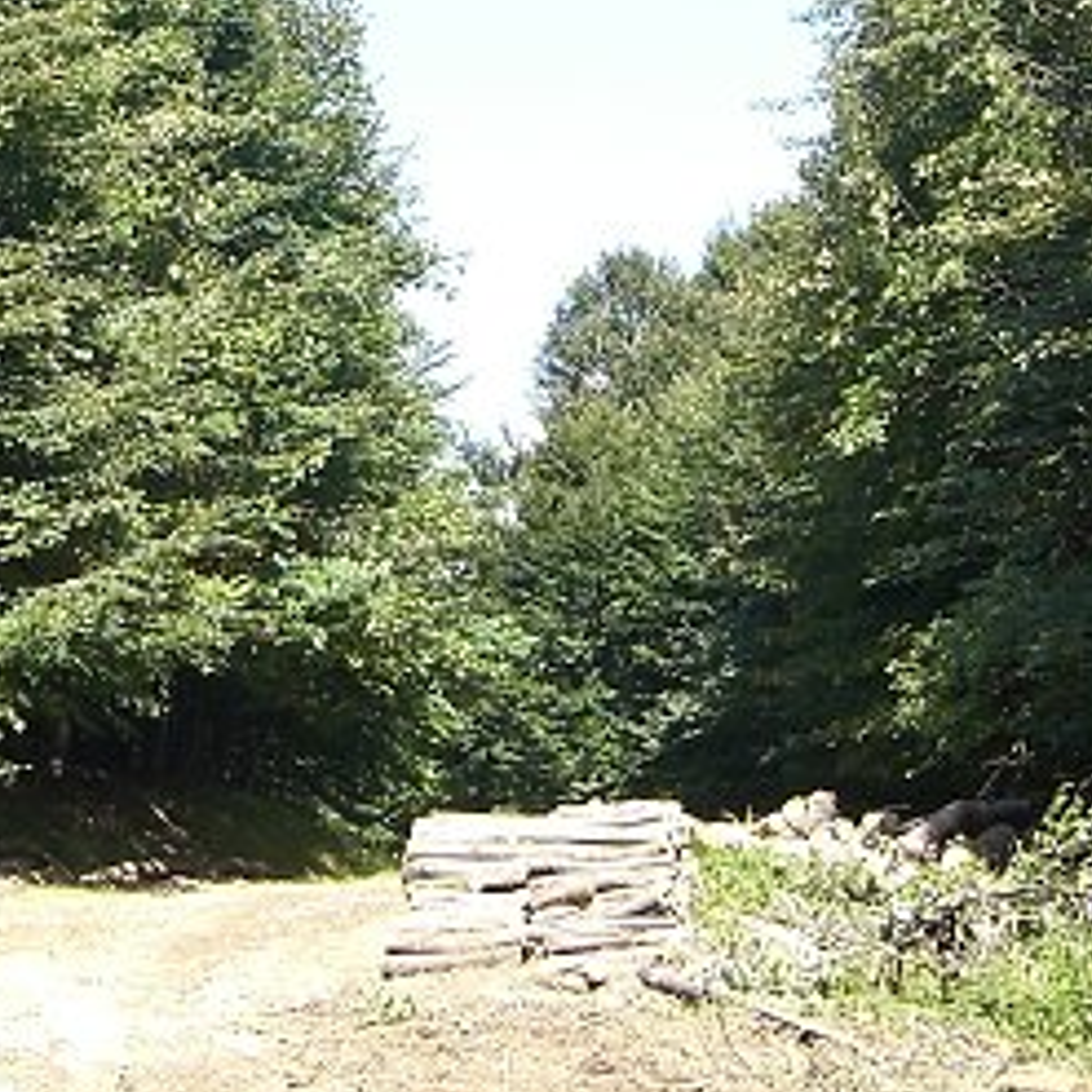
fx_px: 3890
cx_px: 256
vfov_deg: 15.9
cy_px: 203
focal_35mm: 109
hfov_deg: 15.9
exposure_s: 1/160
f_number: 4.4
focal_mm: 6.3
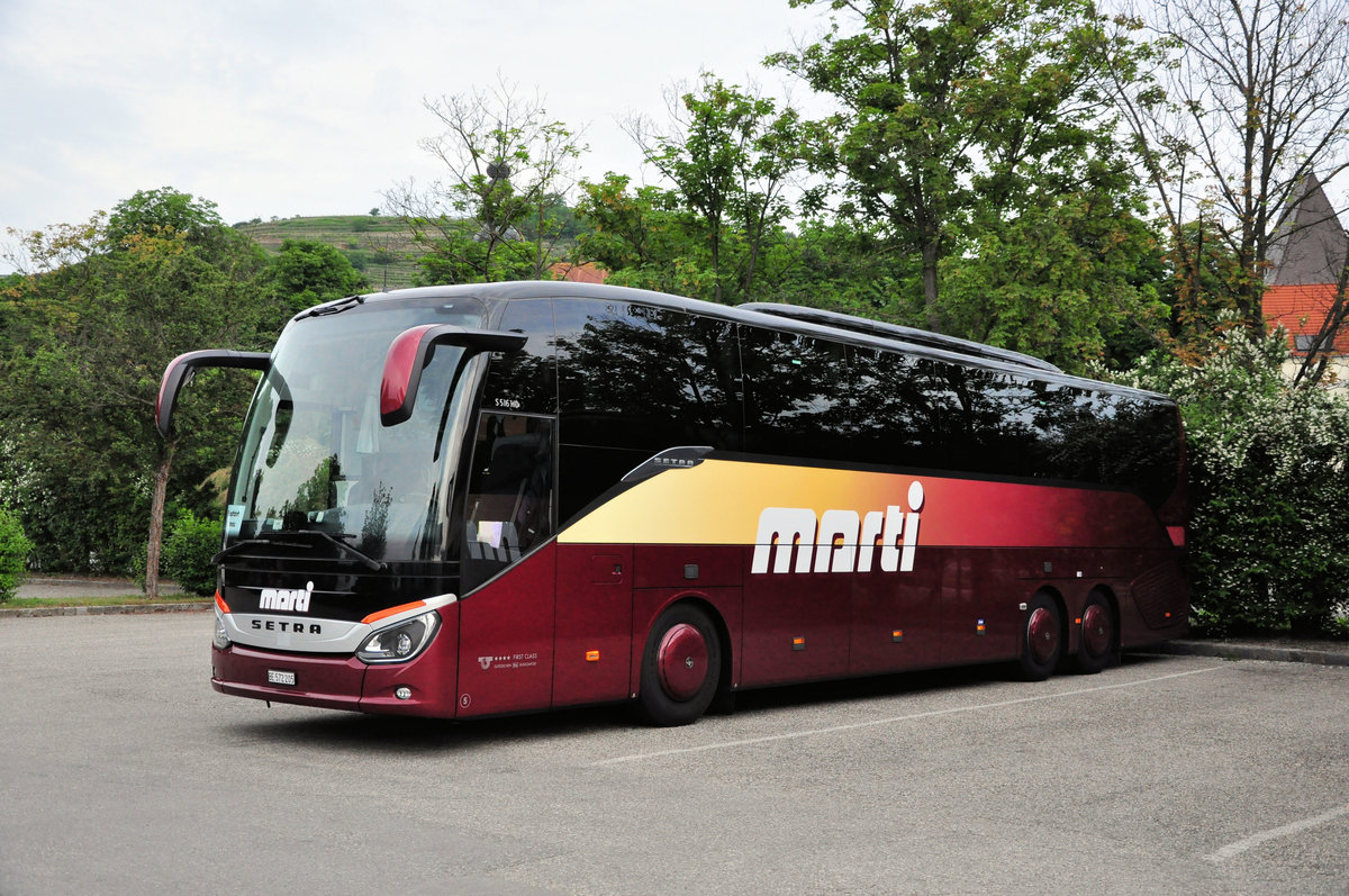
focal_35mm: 39
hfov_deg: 49.6
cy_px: 448
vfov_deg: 34.1
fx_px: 1460
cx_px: 674
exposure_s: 1/4000
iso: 800
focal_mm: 26
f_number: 4
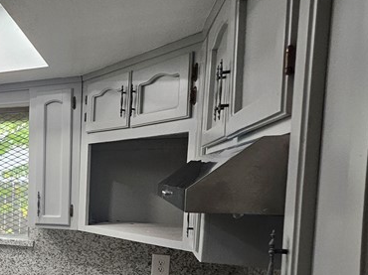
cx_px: -59
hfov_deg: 39.4
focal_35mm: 36
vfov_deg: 38.0
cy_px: 223
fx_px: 382
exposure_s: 1/60
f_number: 2.2
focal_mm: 1.74
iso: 100
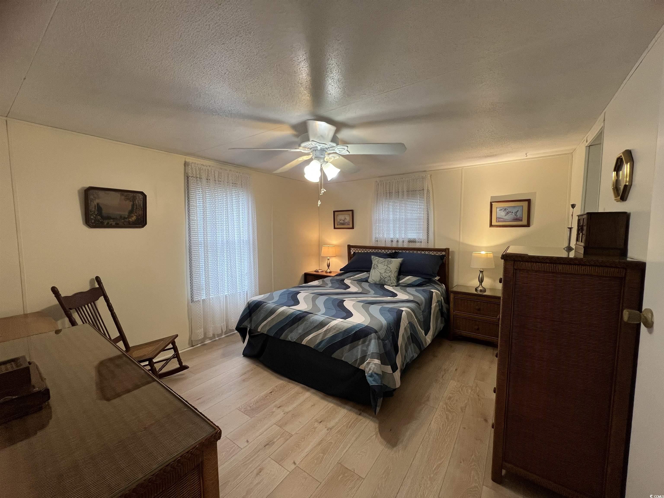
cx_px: 332
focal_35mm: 13
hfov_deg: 106.2
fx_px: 249
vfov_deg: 89.9
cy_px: 249
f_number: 1.8
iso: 160
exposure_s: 1/120
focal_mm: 1.57
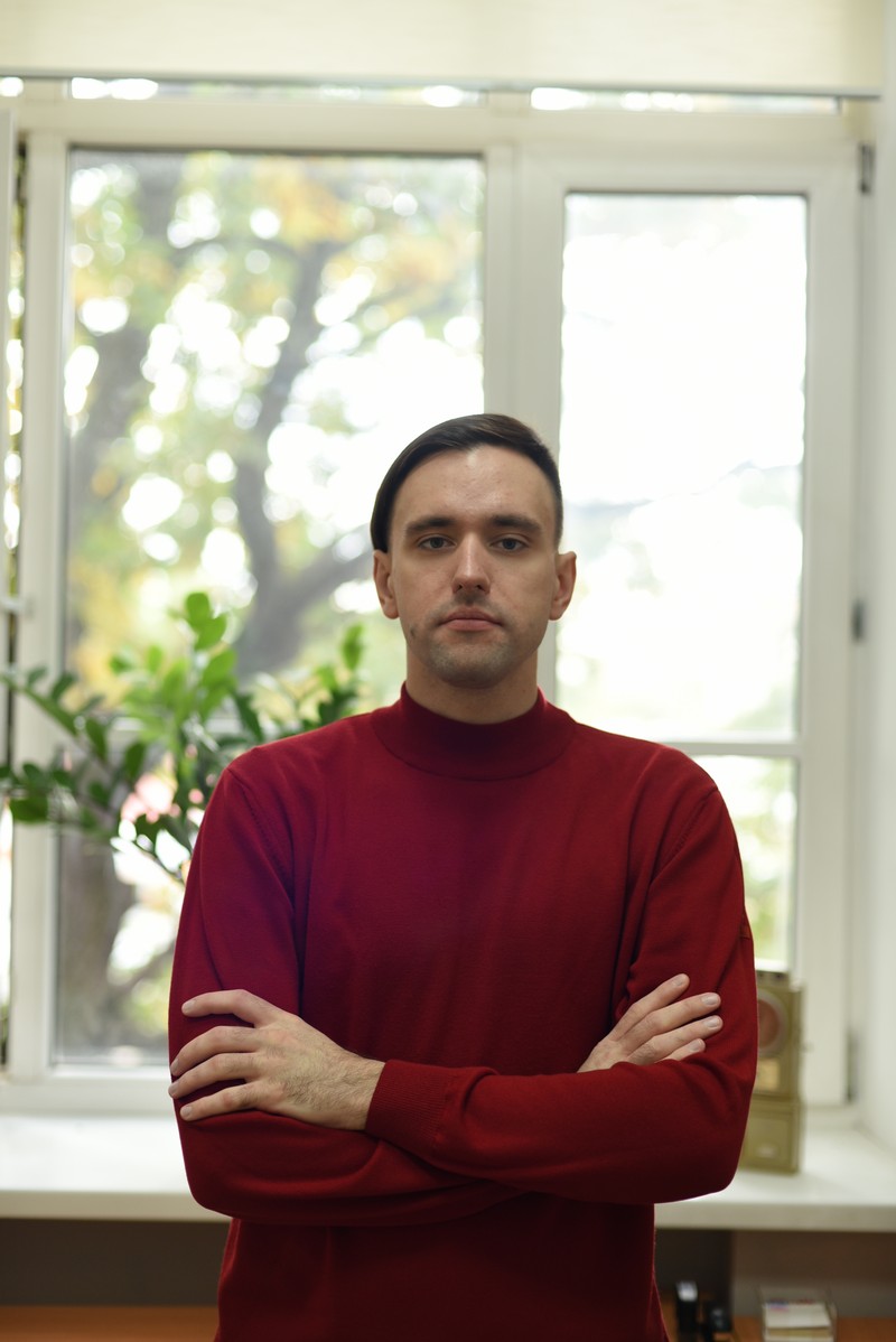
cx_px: 448
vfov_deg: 39.6
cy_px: 671
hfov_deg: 27.0
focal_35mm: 50
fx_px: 1864
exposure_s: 1/250
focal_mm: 50
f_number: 2
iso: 320
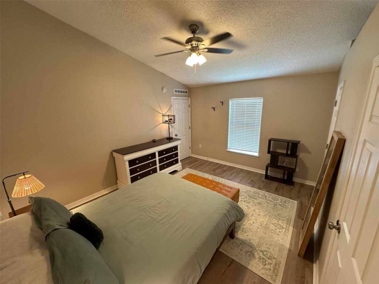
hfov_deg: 102.1
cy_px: 142
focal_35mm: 14
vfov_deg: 85.7
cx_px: 190
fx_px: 153
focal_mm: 2.22
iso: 200
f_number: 2.2
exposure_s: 1/60
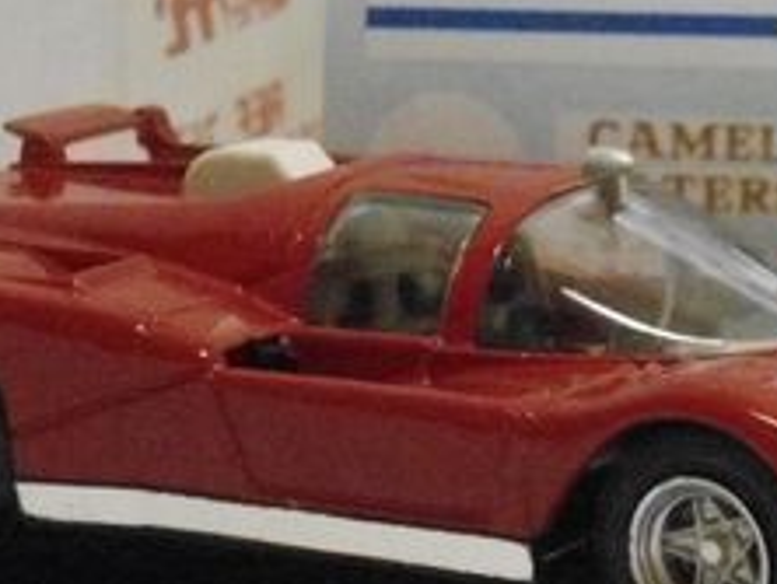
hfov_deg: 11.5
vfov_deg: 8.7
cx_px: 816
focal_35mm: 170
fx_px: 3820
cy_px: 276
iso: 1600
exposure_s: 1/80
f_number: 4.2
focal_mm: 11.2
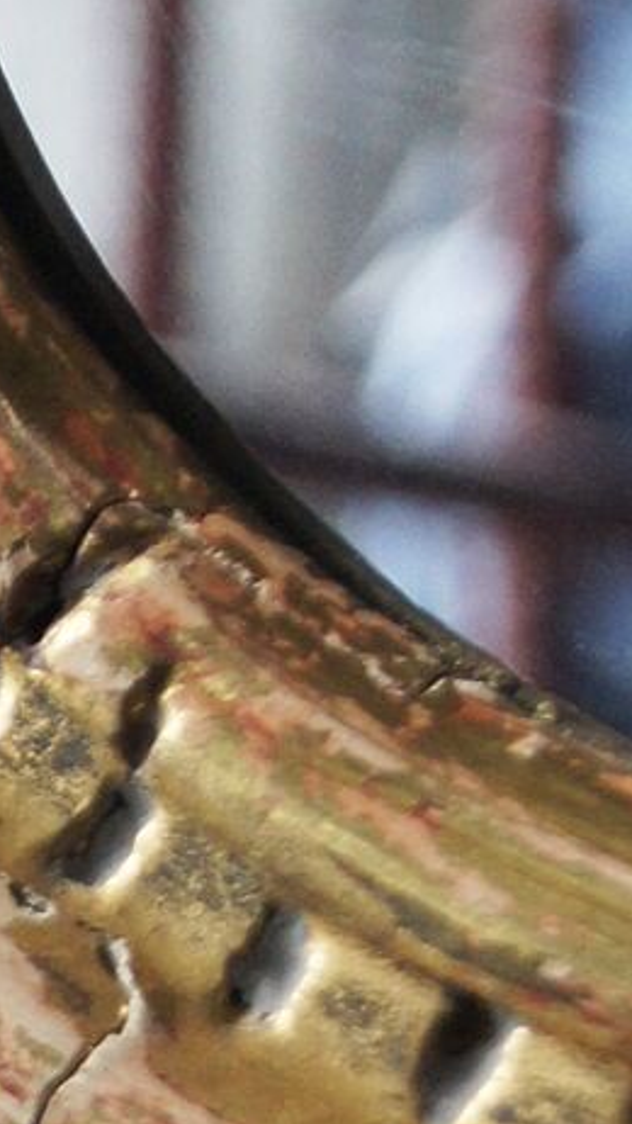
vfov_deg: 5.7
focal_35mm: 374
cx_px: -662
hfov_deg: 3.2
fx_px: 11146
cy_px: 1557
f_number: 5.6
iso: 800
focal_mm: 55
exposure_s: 1/320
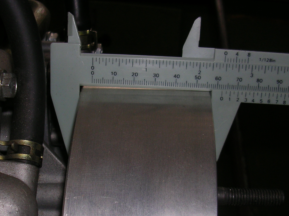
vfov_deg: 26.3
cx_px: 130
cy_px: 152
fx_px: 459
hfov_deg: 34.9
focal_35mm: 55
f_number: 2.8
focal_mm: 5.8
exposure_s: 1/60.1
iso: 50
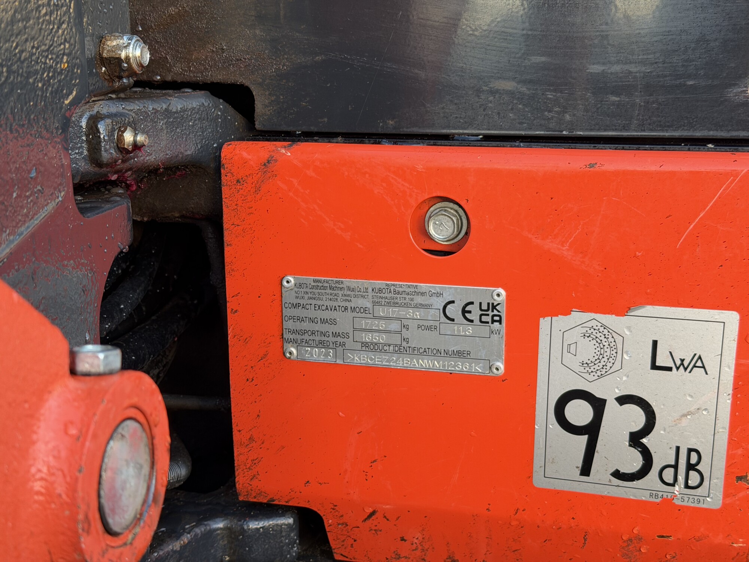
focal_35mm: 48
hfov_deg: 39.7
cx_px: 374
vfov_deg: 30.3
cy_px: 281
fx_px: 1039
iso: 100
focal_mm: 6.76
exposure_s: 1/111
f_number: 1.78
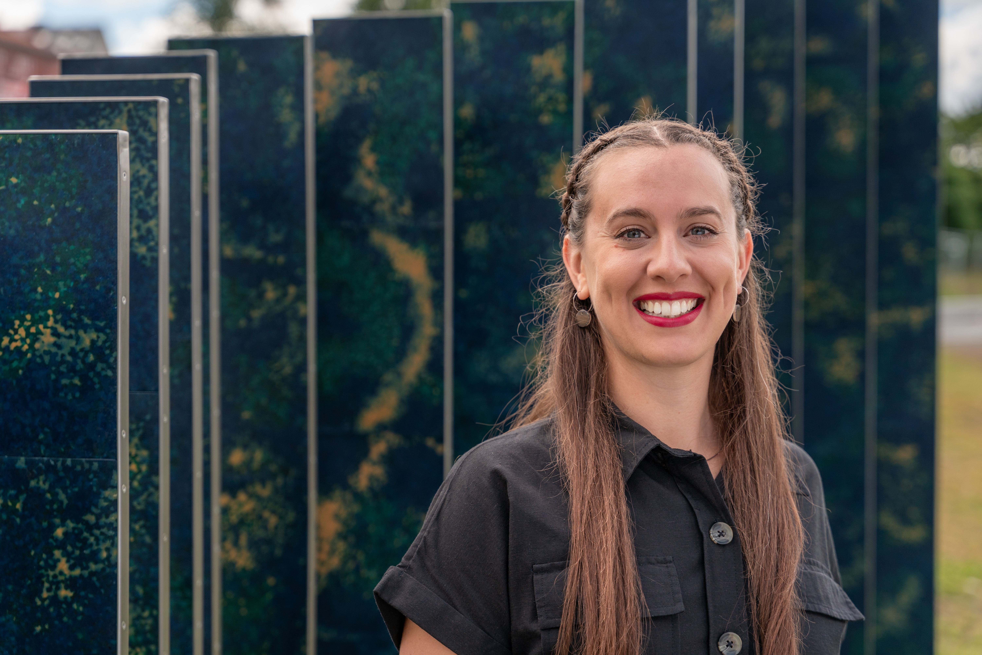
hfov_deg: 28.8
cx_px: 491
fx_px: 1909
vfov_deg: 19.5
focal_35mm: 70
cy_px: 328
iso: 100
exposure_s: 1/640
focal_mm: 70
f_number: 3.5
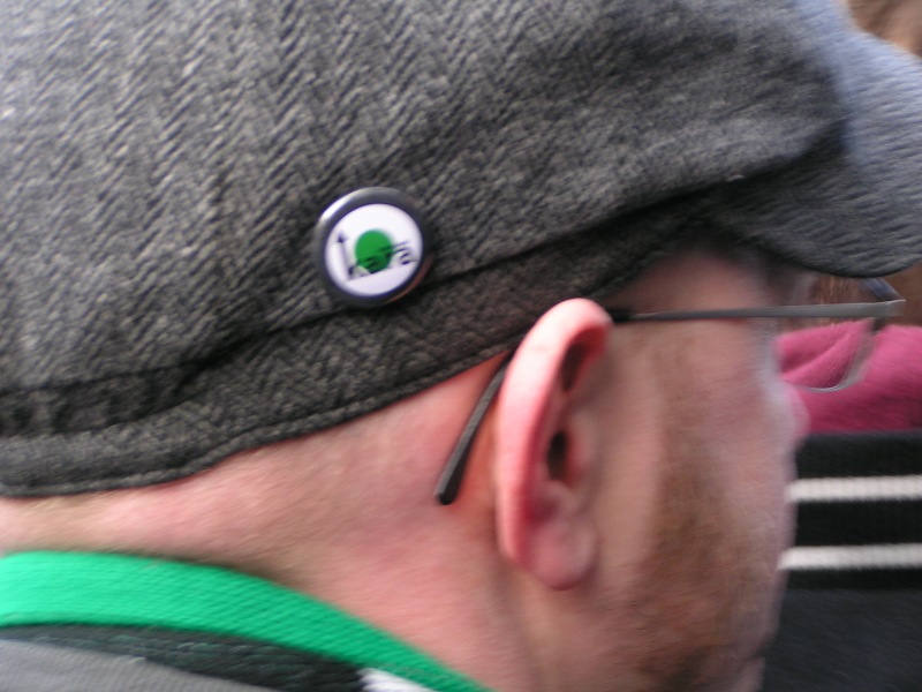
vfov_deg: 12.5
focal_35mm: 119
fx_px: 3170
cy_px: 346
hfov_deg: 16.6
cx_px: 461
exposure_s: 1/40
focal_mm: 18.2
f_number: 4
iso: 50
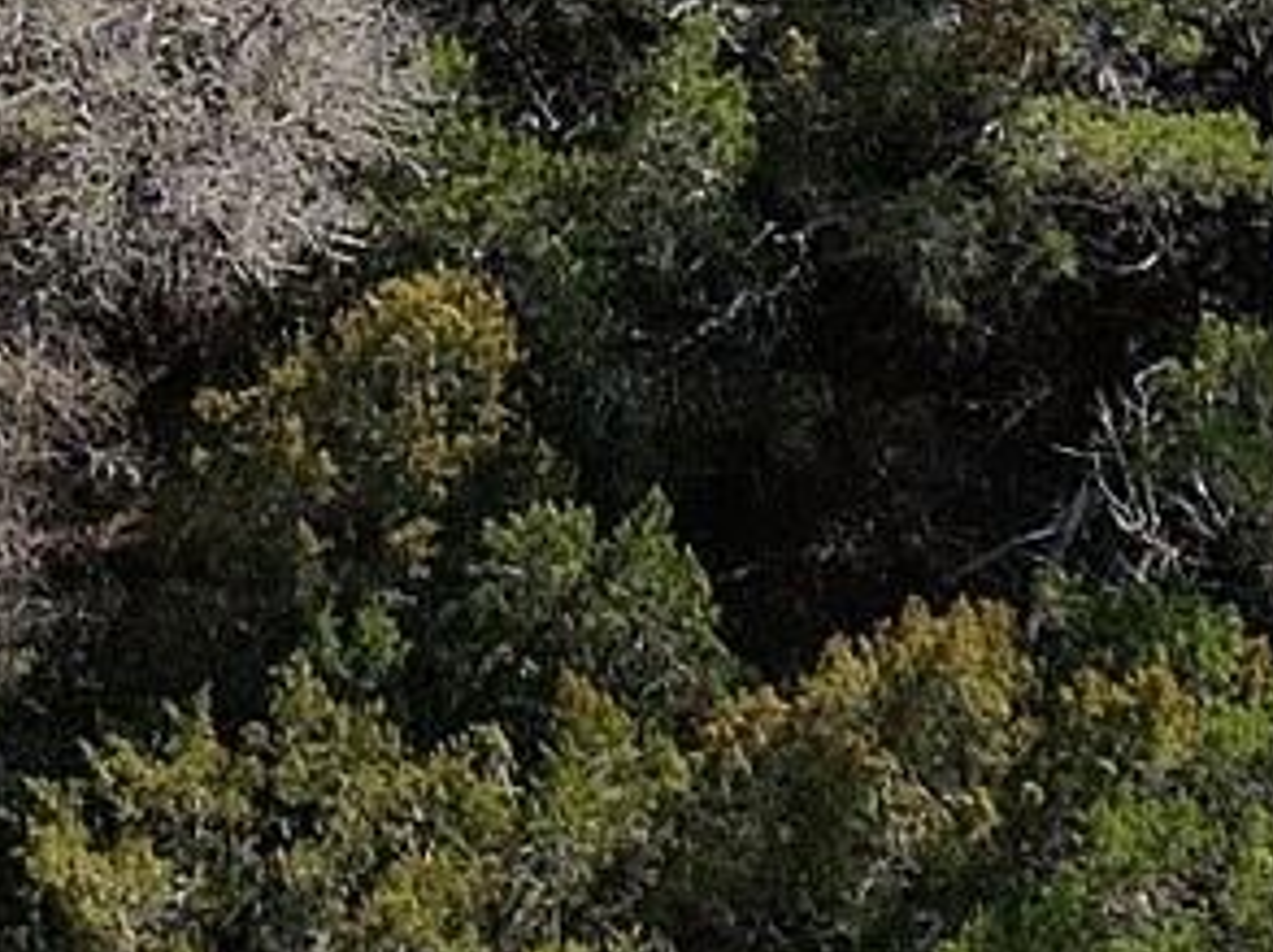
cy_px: -2134
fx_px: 6171
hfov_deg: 11.4
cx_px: -539
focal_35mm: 168
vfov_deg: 7.5
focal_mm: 6.72
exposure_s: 1/2000
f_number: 1.7
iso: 110
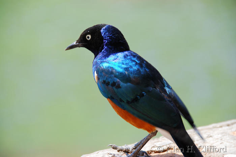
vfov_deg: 4.6
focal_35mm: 300
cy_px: 78
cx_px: 118
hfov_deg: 6.9
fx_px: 1968
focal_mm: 200
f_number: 5.6
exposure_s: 1/200
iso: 100
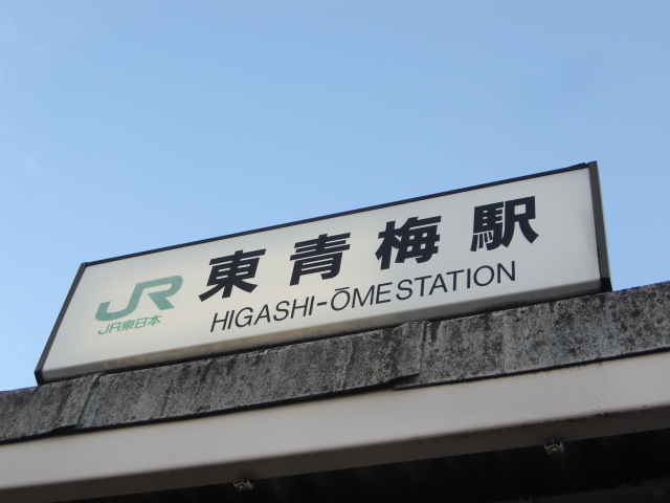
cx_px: 335
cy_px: 252
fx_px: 1065
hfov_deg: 34.9
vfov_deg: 26.6
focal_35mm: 55
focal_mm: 9.8
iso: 64
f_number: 3.6
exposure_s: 1/200
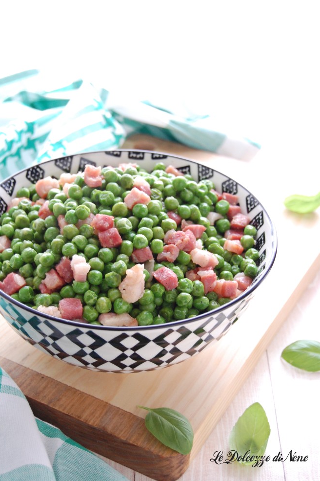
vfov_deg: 31.4
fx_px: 853
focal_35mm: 64
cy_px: 239
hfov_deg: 21.2
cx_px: 160
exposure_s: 1/25
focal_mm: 42
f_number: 5.3
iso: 800
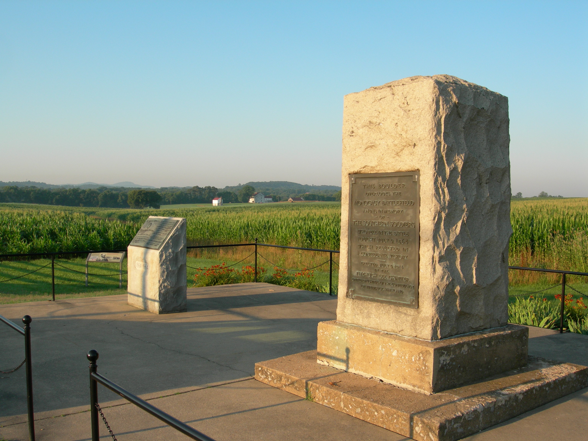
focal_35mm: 38
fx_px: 645
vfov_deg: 37.7
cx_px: 294
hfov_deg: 49.0
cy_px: 220
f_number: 4.8
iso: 50
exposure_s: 1/214
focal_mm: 7.8
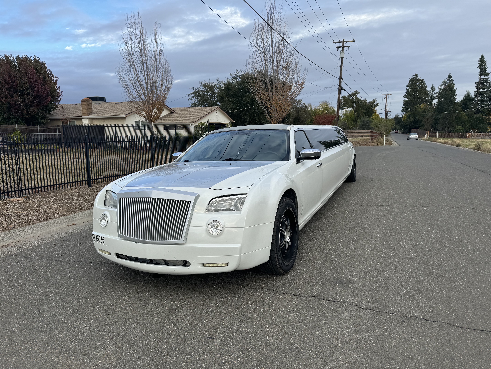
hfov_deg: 71.6
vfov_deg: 56.8
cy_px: 184
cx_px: 246
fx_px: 340
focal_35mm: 24
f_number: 1.78
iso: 80
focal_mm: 6.76
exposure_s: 1/1172
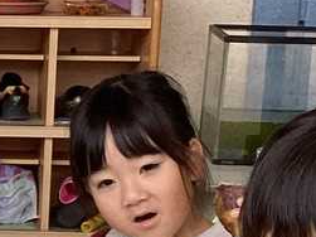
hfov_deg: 12.1
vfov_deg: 9.3
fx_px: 1442
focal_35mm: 158
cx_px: -121
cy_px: 276
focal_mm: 3.3
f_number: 2.4
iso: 25
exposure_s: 1/291
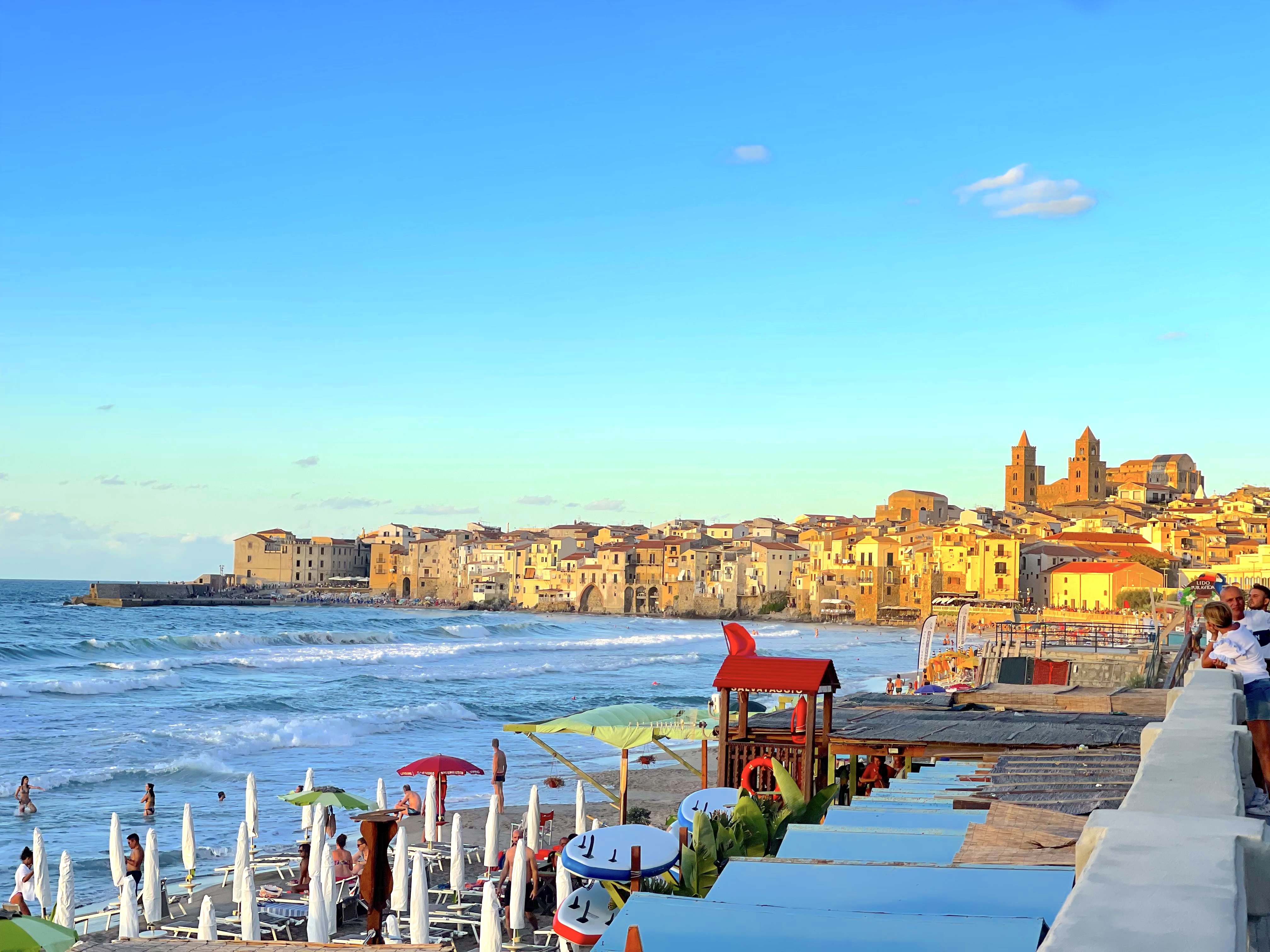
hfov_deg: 30.3
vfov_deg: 22.9
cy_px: 476
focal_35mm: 64
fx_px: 2348
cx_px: 635
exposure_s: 1/544
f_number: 2.2
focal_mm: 7.5
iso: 20
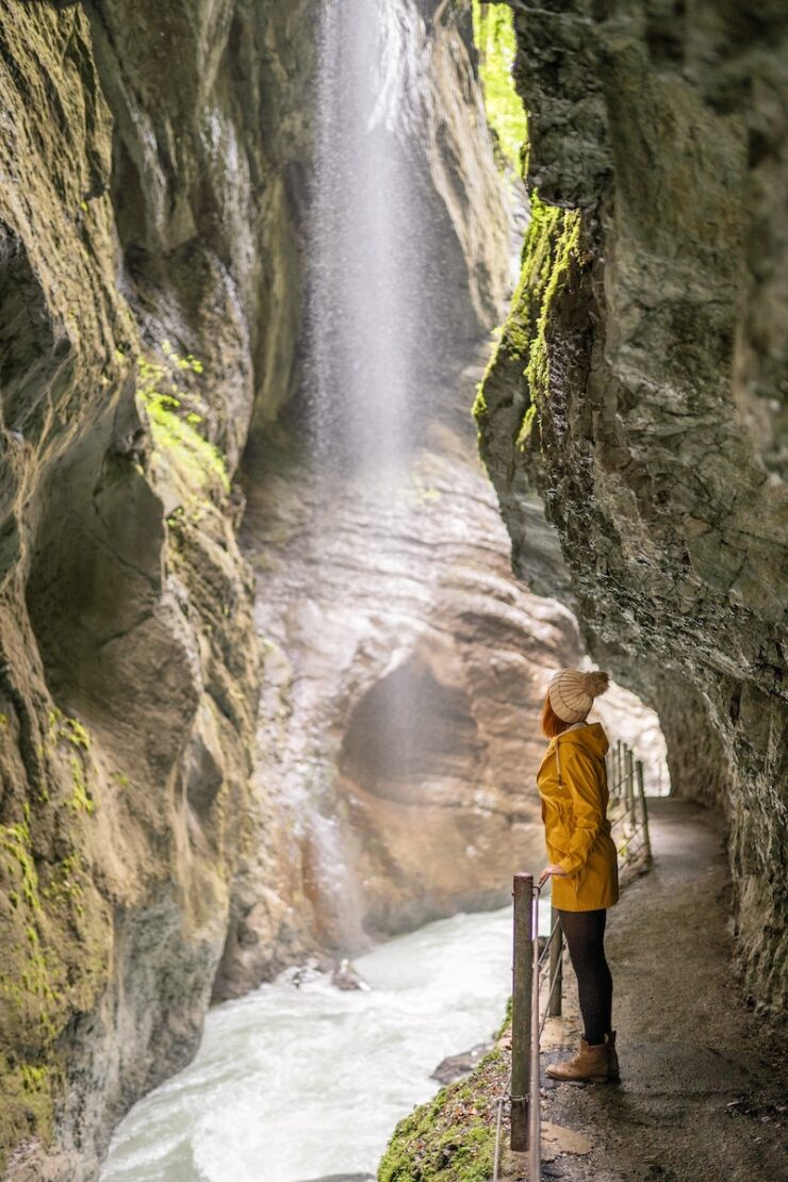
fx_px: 1149
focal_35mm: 35
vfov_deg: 54.4
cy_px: 591
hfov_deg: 37.9
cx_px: 394
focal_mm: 35
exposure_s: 1/250
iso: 800
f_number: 1.4
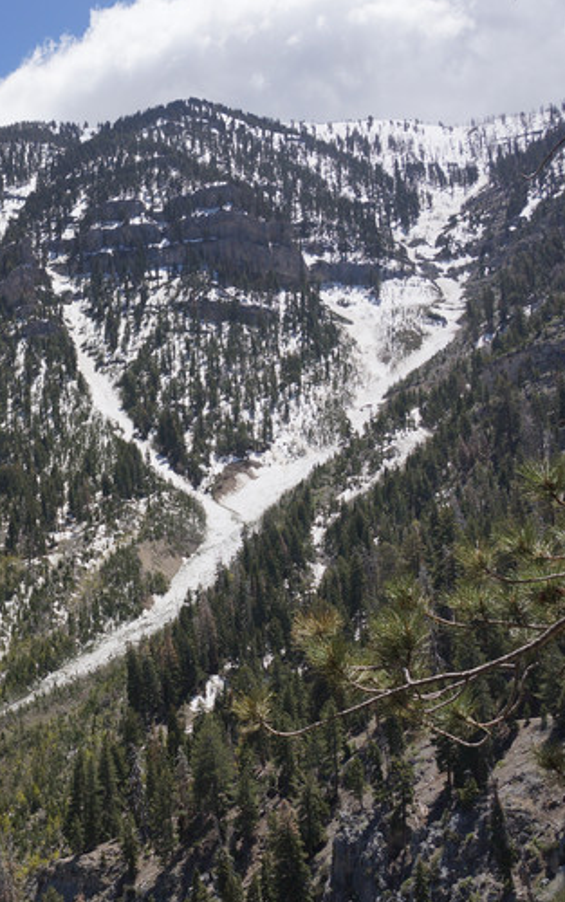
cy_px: 465
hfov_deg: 22.6
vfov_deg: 36.9
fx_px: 1353
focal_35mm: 55
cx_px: -9
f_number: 6.3
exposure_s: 1/200
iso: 100
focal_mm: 20
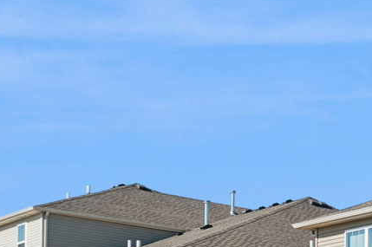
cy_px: 129
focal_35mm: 74
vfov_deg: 18.4
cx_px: 669
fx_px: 763
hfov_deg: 20.0
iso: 250
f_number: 8
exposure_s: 1/500
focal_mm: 13
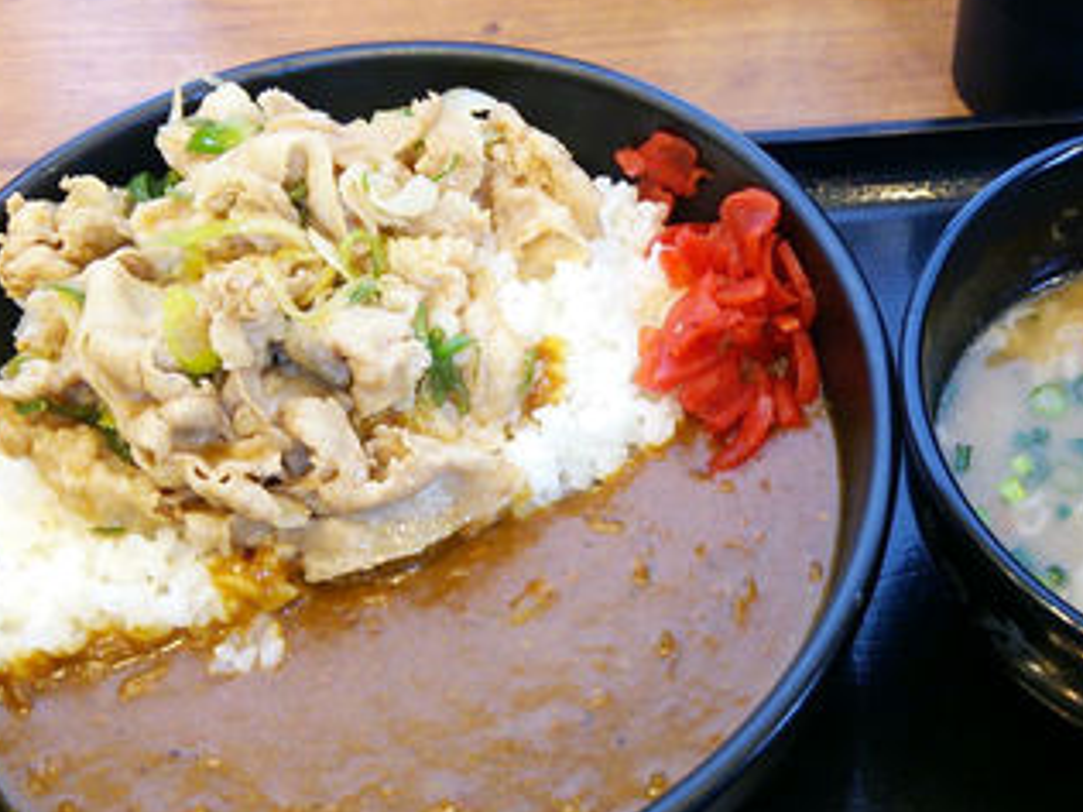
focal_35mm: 38
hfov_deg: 48.6
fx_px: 1189
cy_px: 459
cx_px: 661
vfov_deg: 37.7
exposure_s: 1/44
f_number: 1.94
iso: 160
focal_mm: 4.06
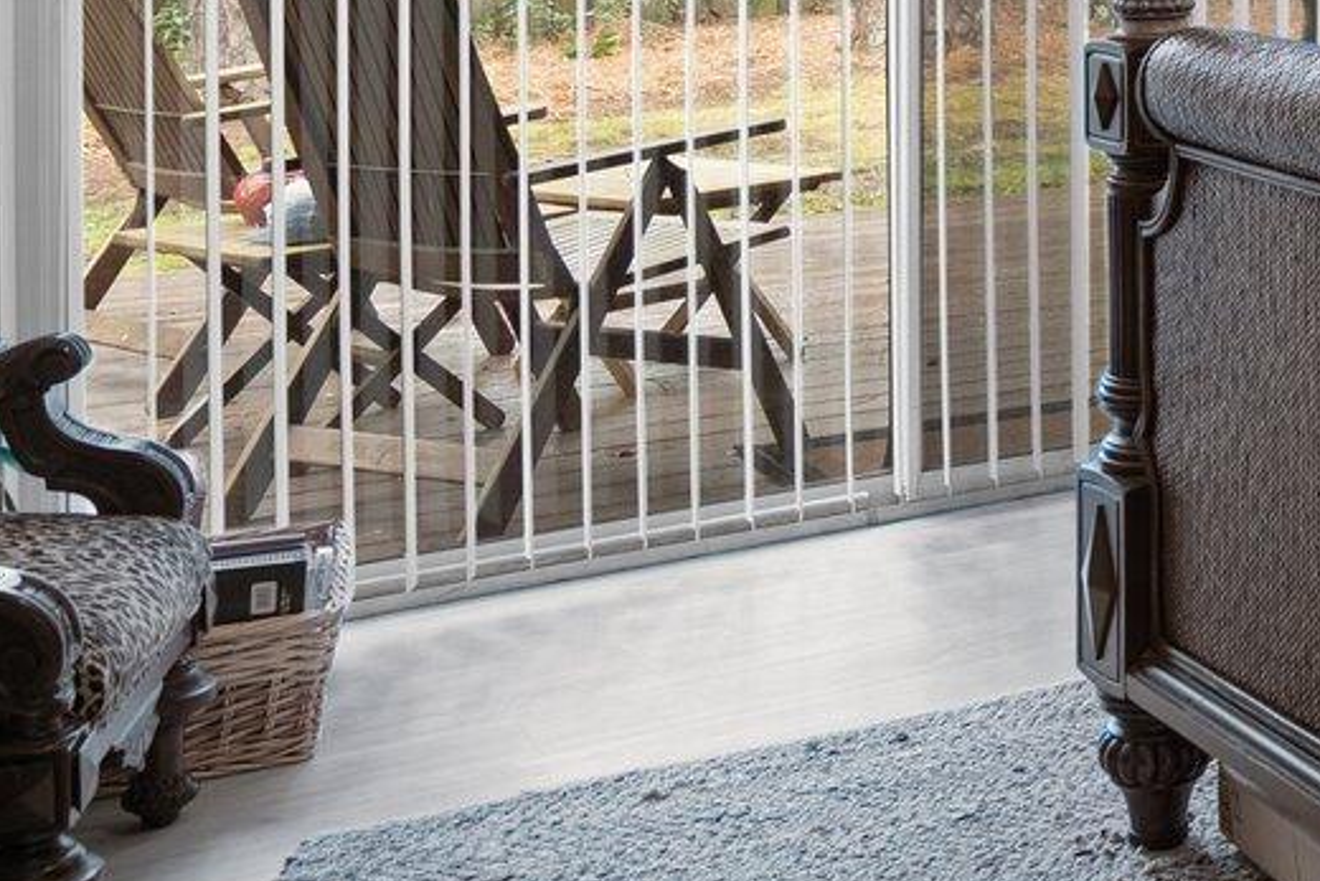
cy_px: -194
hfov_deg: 25.0
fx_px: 2311
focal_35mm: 63
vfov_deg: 20.1
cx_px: 1942
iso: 400
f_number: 4
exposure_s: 1/2
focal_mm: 16
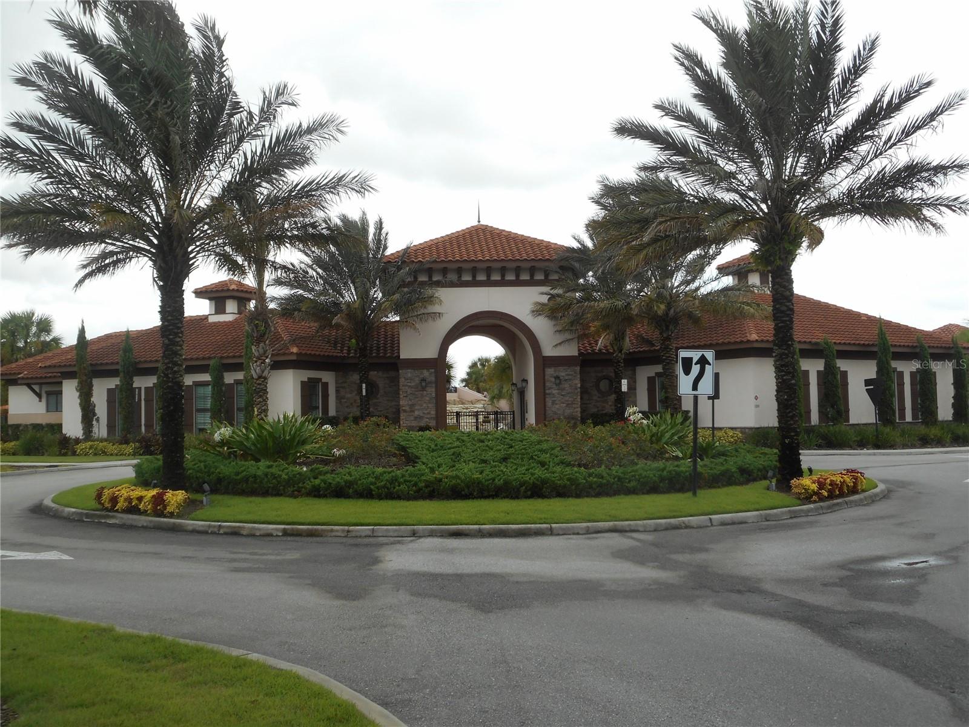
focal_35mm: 39
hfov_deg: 47.9
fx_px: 1092
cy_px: 364
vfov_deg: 36.8
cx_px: 484
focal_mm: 6.9
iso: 80
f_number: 4.5
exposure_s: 1/250
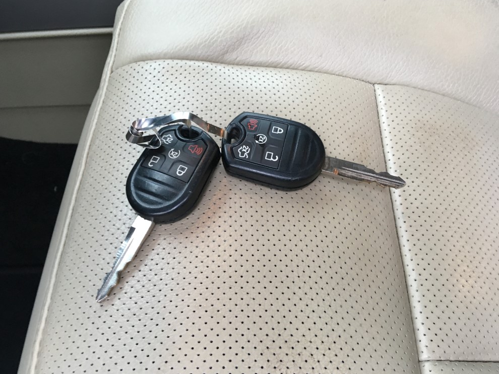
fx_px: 432
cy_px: 183
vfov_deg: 46.8
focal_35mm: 30
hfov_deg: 60.0
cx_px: 242
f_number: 2.2
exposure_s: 1/30
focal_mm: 4.15
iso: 100
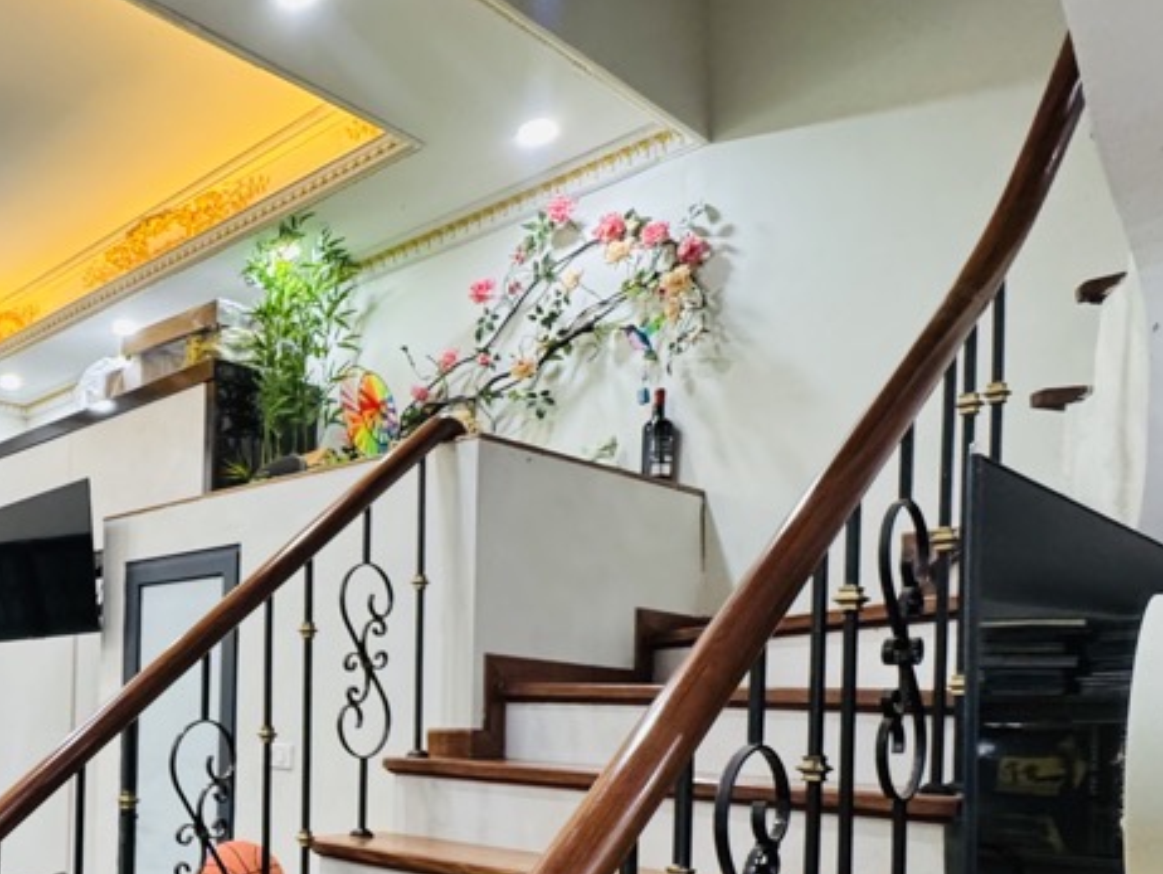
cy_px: 705
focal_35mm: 31
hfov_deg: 48.9
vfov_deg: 43.3
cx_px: 25
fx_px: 1042
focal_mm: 2.22
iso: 400
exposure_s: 1/50
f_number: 2.2
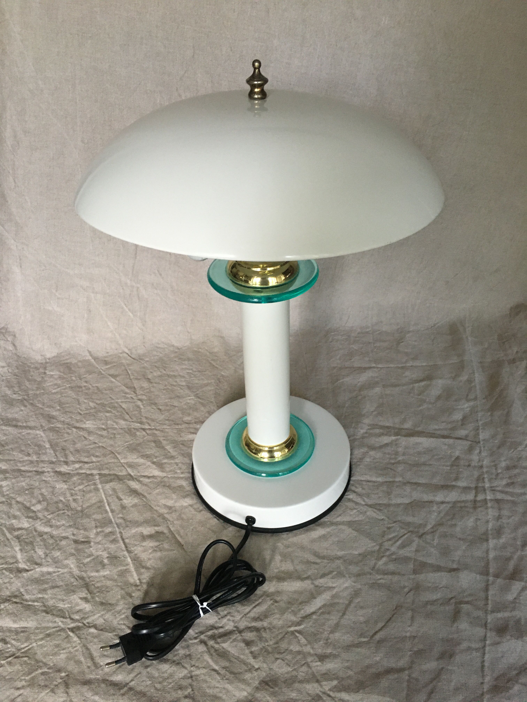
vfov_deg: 61.7
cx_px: 264
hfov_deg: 48.2
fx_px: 589
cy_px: 351
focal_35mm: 29
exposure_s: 1/33
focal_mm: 4.15
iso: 200
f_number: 2.2
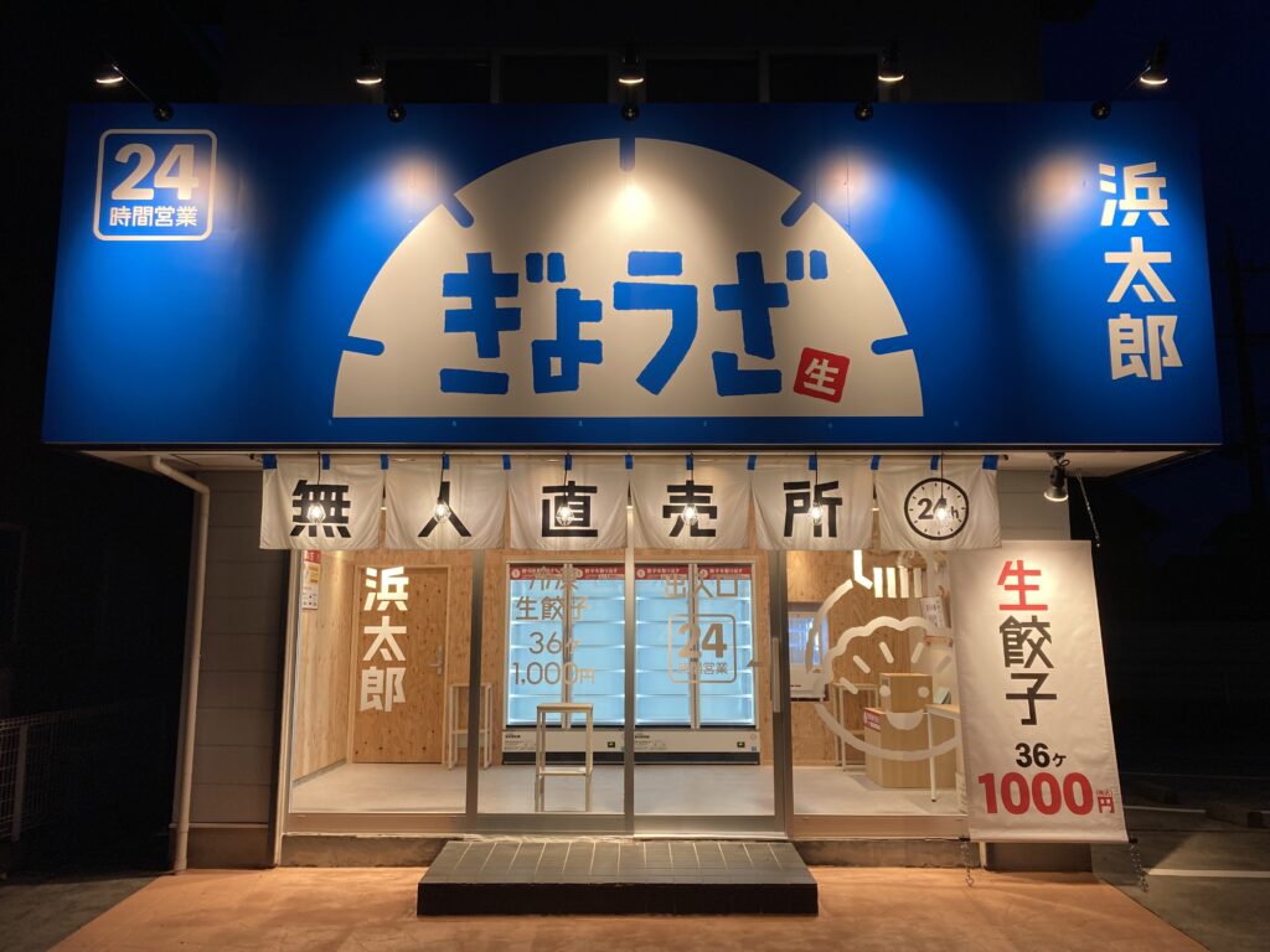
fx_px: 1027
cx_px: 635
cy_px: 476
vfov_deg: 49.7
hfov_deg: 63.4
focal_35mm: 28
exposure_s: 1/60
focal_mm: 3.99
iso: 50
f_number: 1.8
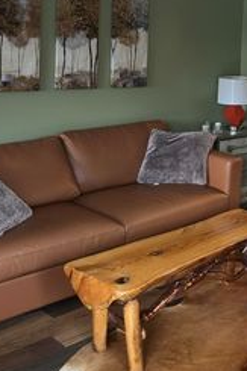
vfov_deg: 38.1
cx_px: 308
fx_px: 526
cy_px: 104
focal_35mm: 51
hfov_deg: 23.8
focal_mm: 6.86
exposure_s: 1/60
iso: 320
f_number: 1.78
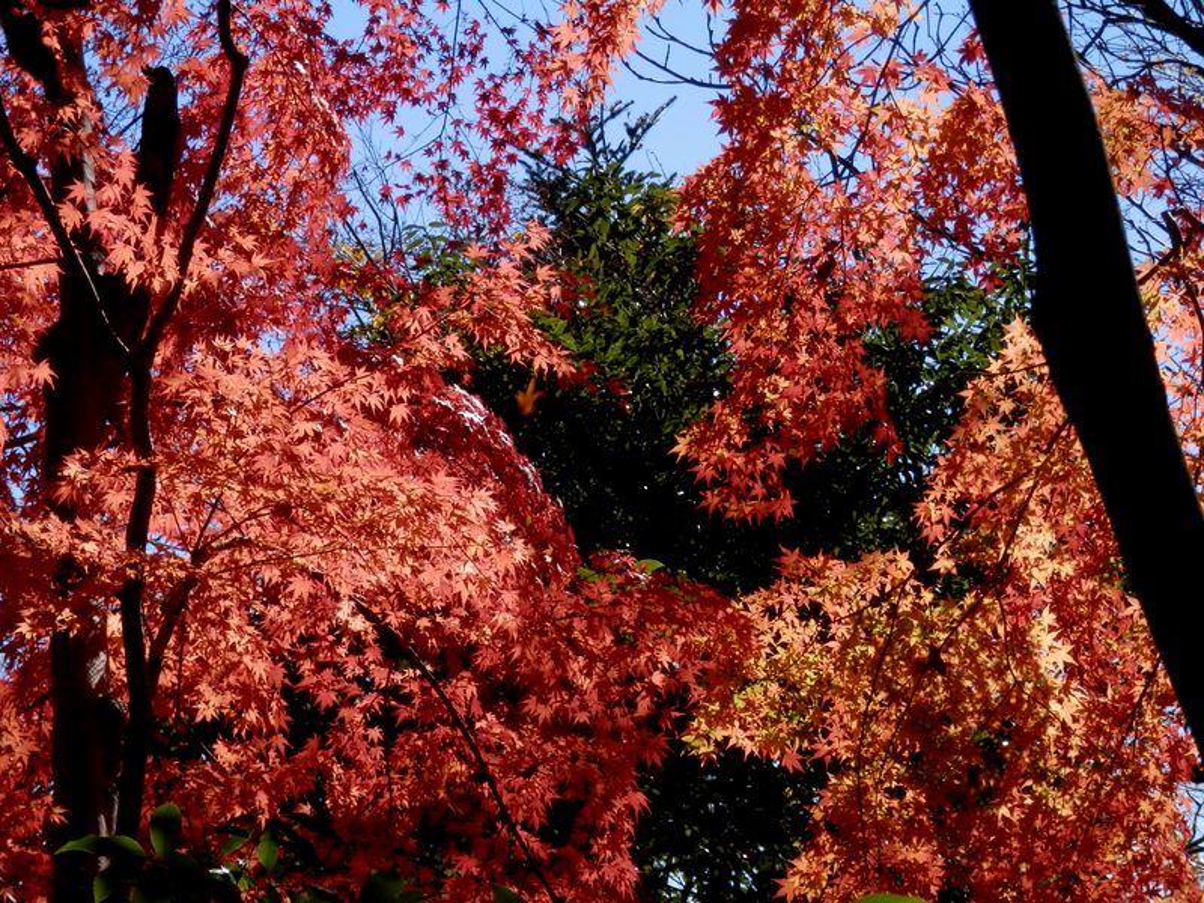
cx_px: 602
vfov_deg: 10.6
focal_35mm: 140
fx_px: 4869
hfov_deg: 14.1
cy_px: 452
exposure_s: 1/400
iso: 80
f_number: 5.4
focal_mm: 25.1
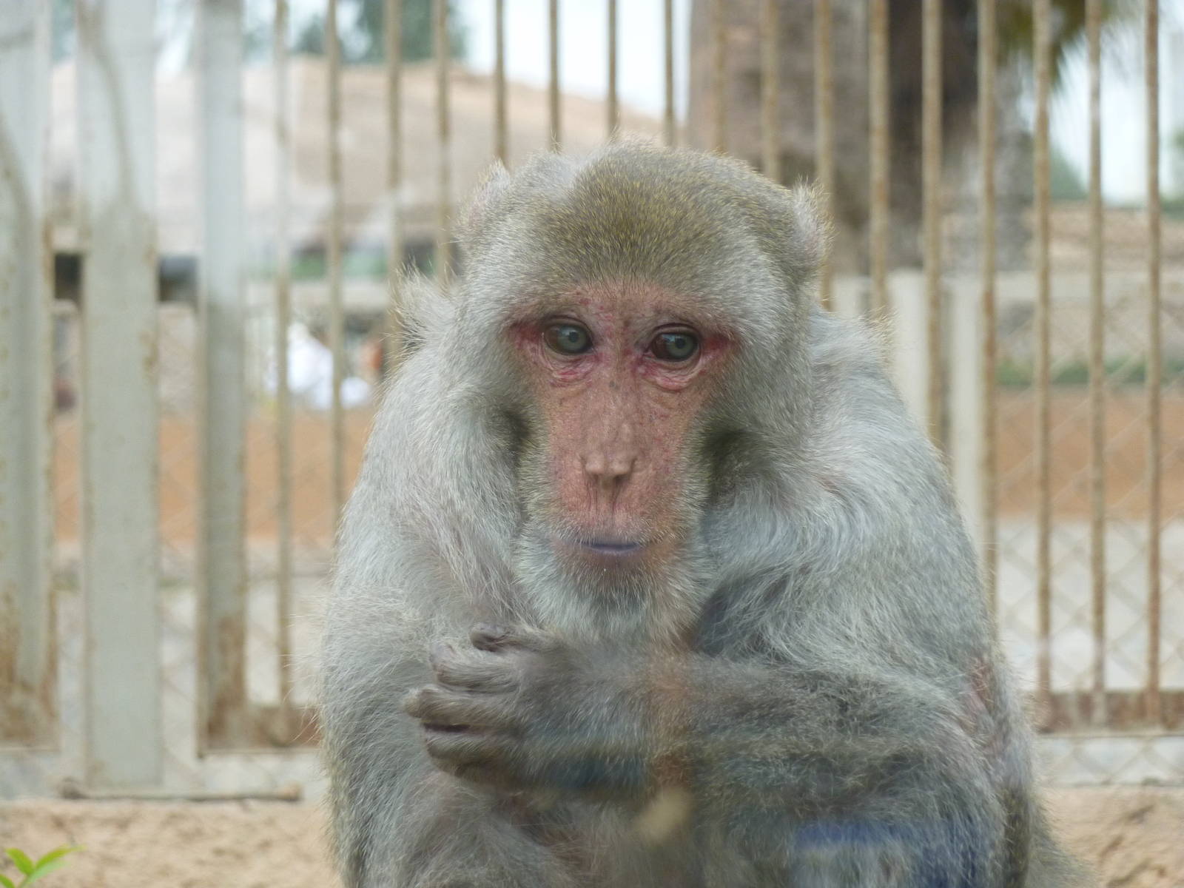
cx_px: 592
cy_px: 444
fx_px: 10261
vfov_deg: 5.0
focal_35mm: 300
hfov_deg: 6.6
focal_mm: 49.2
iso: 200
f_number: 4.9
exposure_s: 1/125
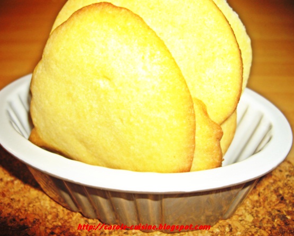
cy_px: 117
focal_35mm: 40
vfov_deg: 37.3
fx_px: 348
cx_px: 142
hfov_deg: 45.8
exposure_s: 1/40
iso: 64
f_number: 8
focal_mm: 7.9
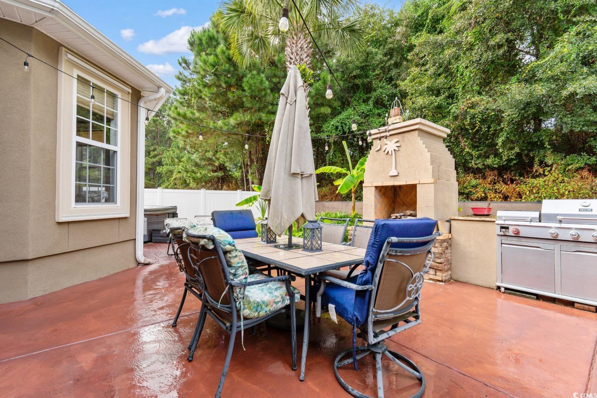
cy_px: 199
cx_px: 298
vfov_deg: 77.3
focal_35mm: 15
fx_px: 249
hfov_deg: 100.4
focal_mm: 10
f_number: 5.6
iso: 100
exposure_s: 1/125
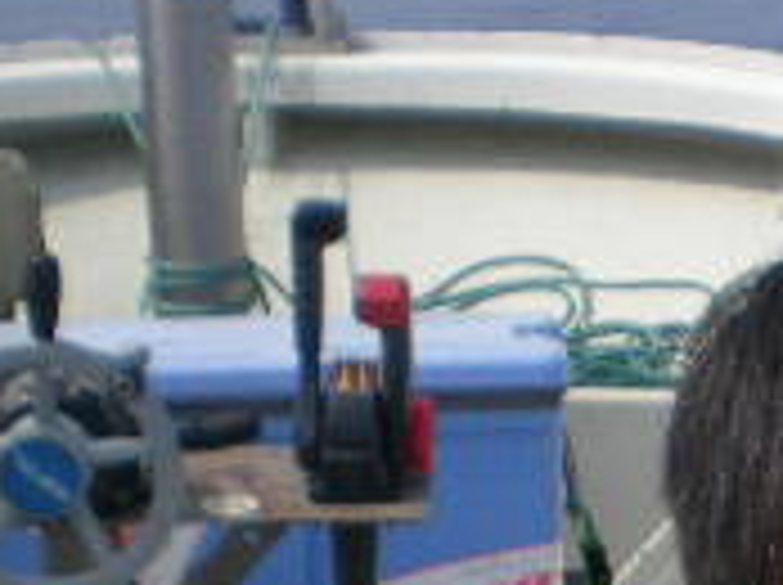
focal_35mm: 140
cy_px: 1012
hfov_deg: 13.4
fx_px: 3162
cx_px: 1143
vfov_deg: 10.1
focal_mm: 6.3
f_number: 4.6
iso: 50
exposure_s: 1/500
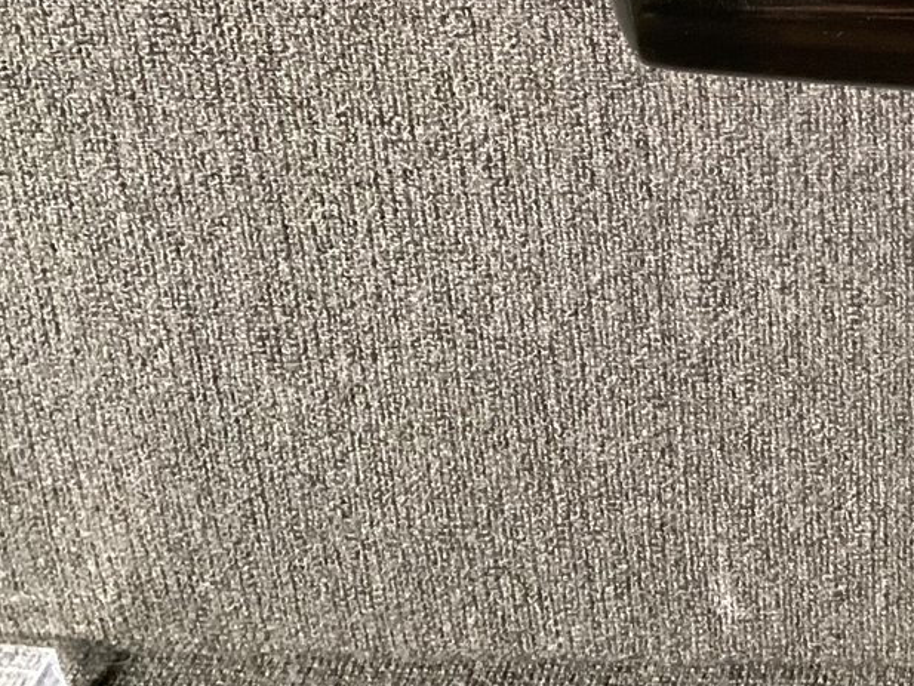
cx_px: 1050
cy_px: -149
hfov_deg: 23.7
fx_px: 2007
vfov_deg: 18.3
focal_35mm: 76
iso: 400
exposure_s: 1/40
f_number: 2.4
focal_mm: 3.3
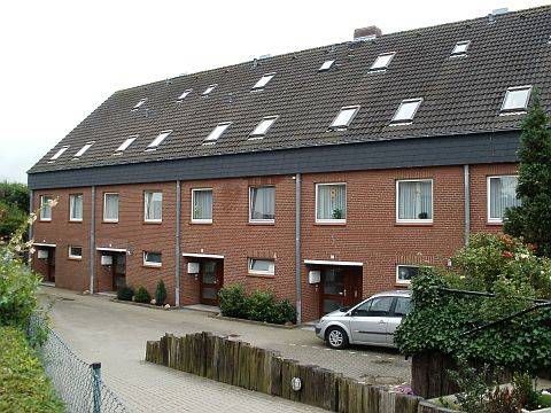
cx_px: 276
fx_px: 573
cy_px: 206
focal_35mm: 36
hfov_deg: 51.4
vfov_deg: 39.7
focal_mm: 6.3
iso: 100
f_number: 5.6
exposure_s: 1/125
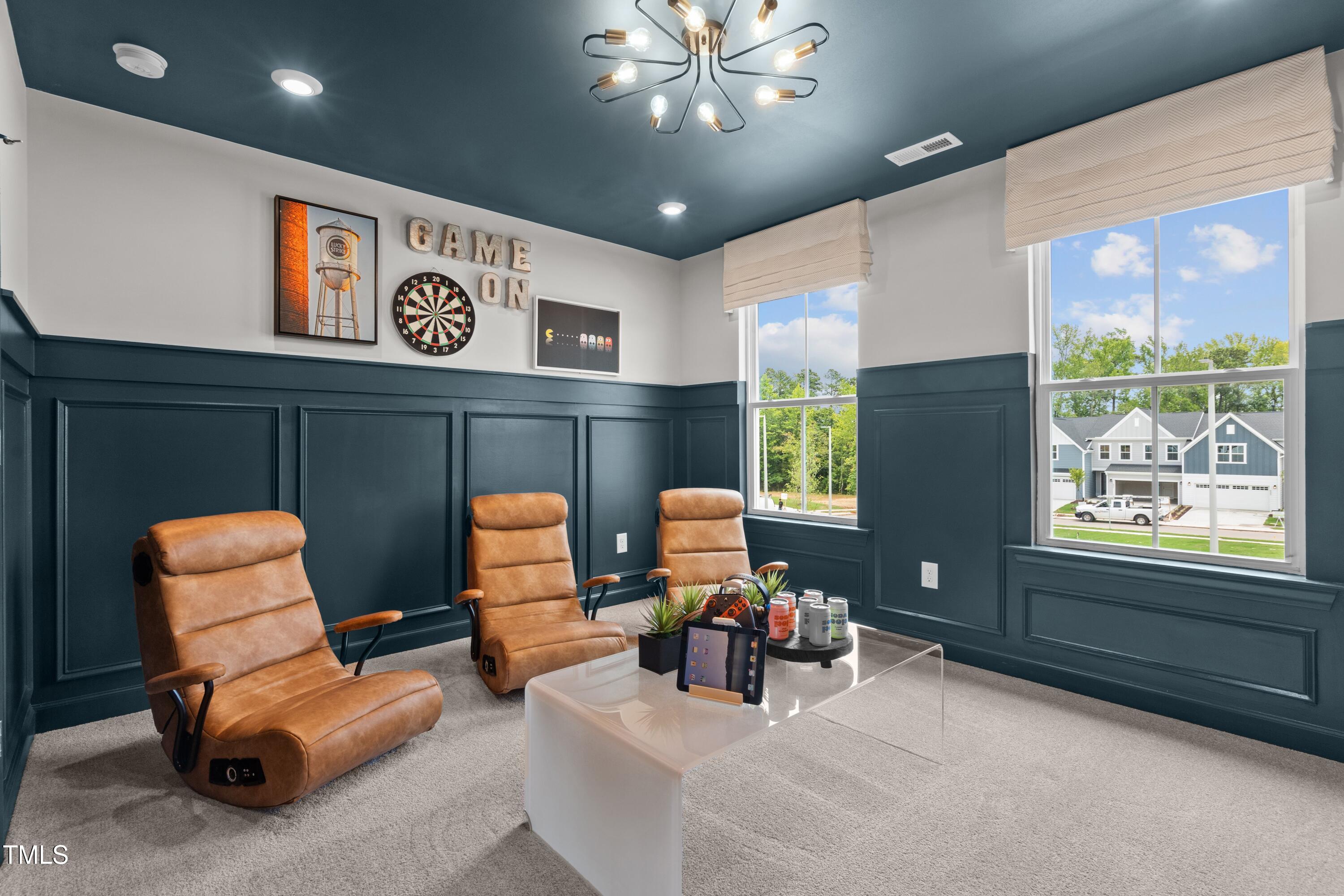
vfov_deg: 73.7
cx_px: 672
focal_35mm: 16
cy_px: 448
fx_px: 597
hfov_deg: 96.7
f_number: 8
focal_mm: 16
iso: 400
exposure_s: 1/6
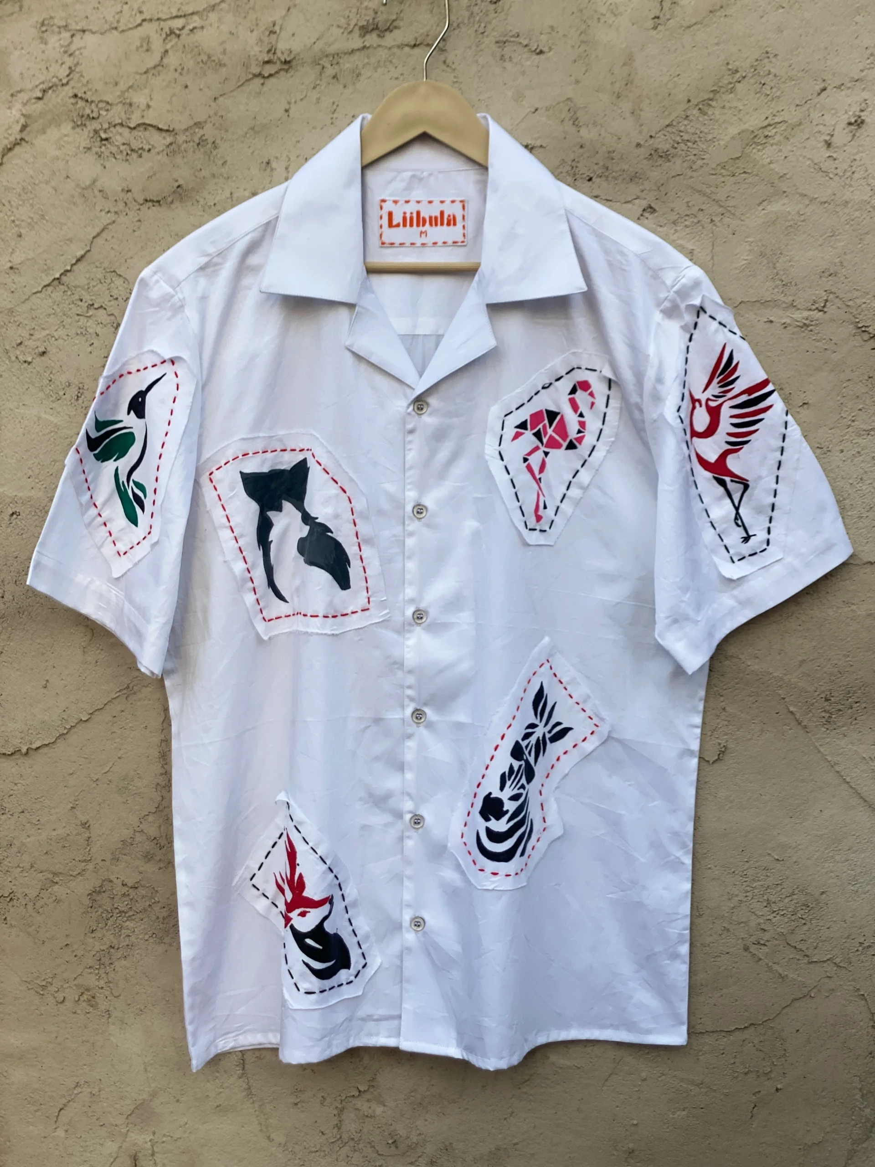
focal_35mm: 52
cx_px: 438
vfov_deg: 36.8
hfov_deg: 28.0
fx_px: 1753
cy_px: 584
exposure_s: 1/480
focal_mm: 6
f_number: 2
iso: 20
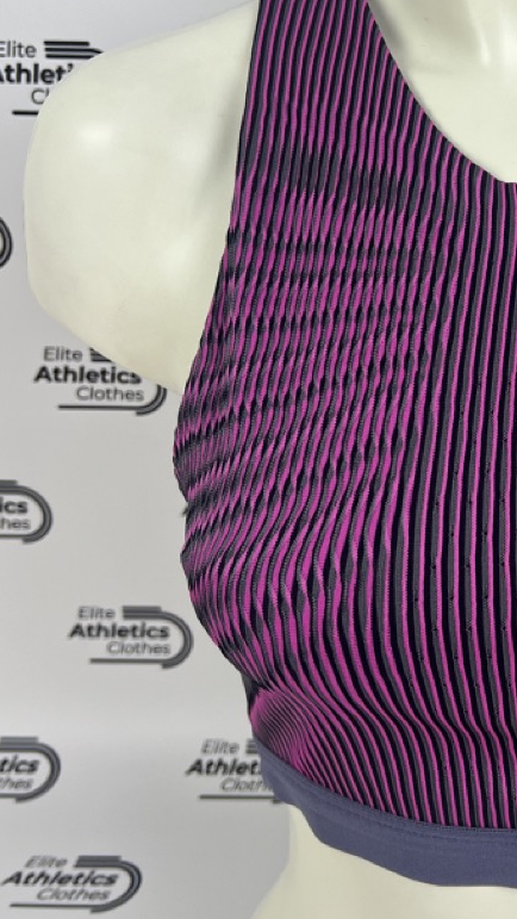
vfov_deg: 43.5
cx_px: 537
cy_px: 361
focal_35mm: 47
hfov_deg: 24.1
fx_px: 1145
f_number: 1.5
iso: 100
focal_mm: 5.7
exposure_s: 1/100
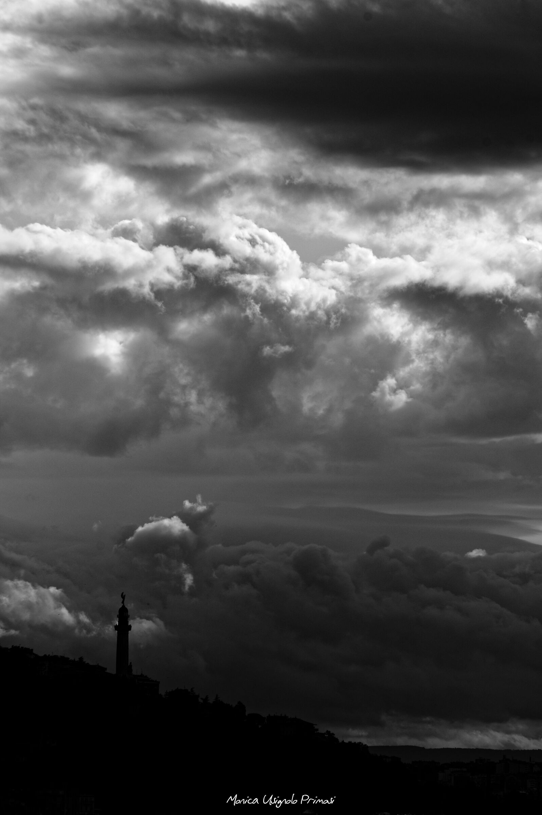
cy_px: 408
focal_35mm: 172
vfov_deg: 12.0
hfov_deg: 8.0
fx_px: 3891
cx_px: 271
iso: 100
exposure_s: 1/500
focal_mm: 115
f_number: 11
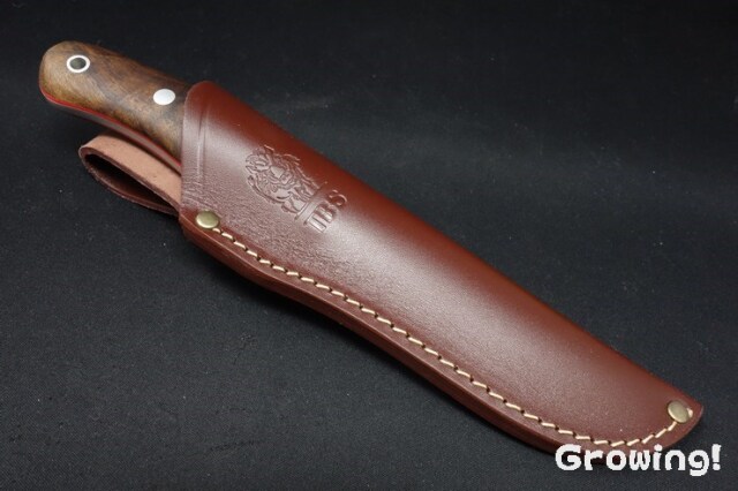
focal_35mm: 28
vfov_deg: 46.4
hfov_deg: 65.5
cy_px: 246
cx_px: 369
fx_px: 574
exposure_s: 1/30
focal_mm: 10.4
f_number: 8
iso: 1000
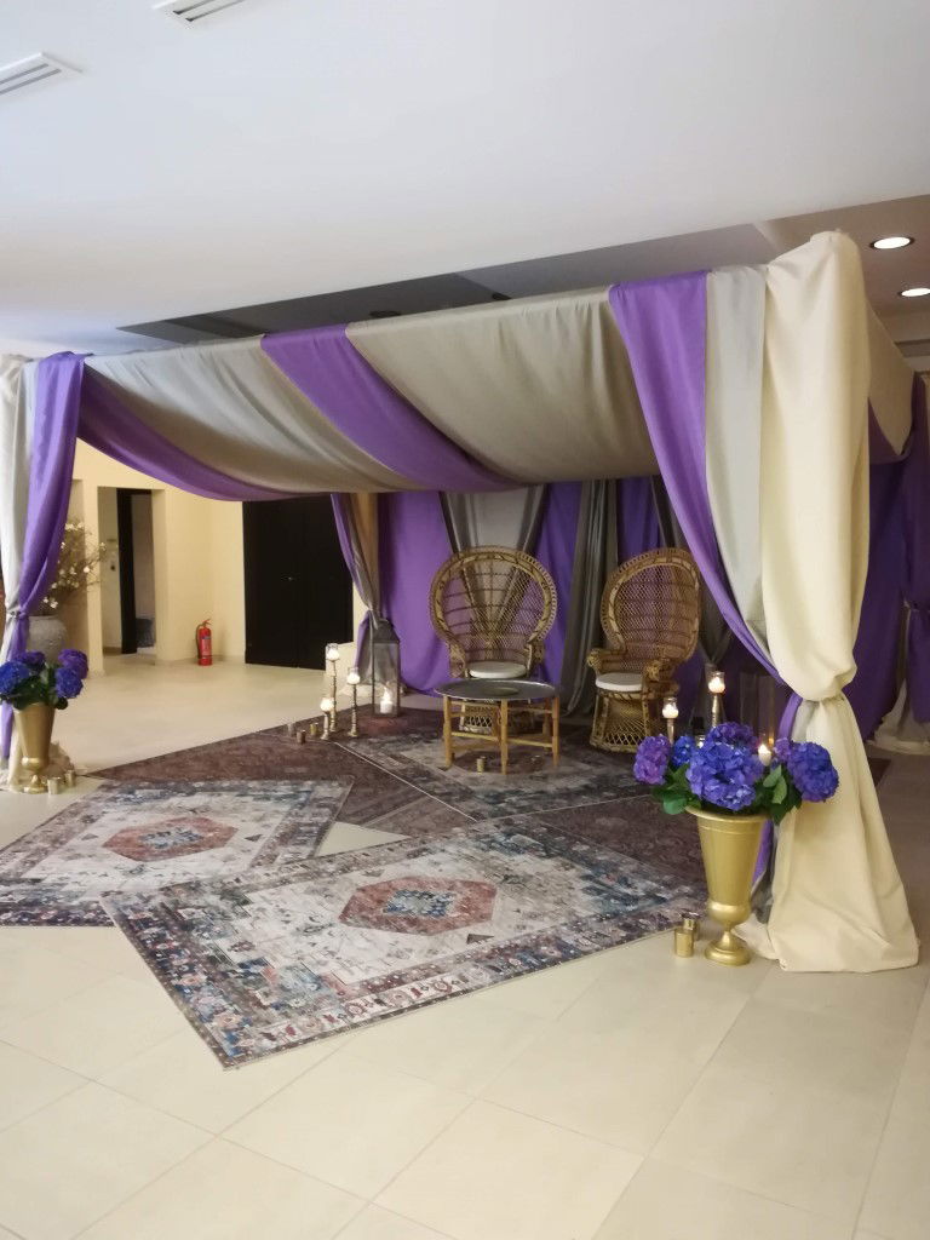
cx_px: 465
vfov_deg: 67.3
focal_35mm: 26
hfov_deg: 53.1
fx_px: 931
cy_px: 620
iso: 640
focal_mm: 3.83
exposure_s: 1/20
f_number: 2.2
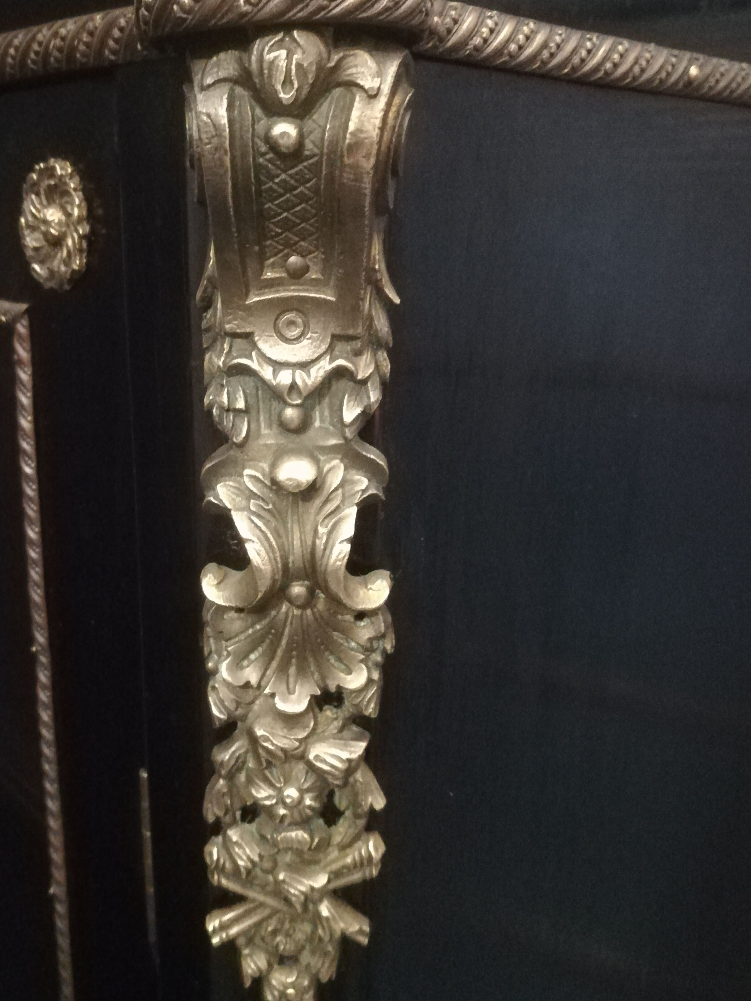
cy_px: 482
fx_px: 926
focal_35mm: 32
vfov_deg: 56.8
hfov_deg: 43.9
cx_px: 300
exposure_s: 1/14.3
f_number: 2.2
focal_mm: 3.83
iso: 3200
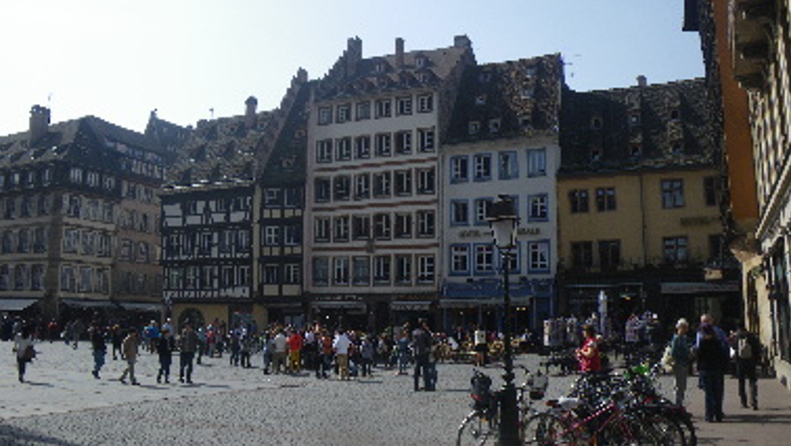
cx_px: 400
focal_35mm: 31
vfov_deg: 37.8
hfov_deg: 62.6
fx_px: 650
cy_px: 205
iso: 50
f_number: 4.2
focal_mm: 5
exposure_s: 1/320
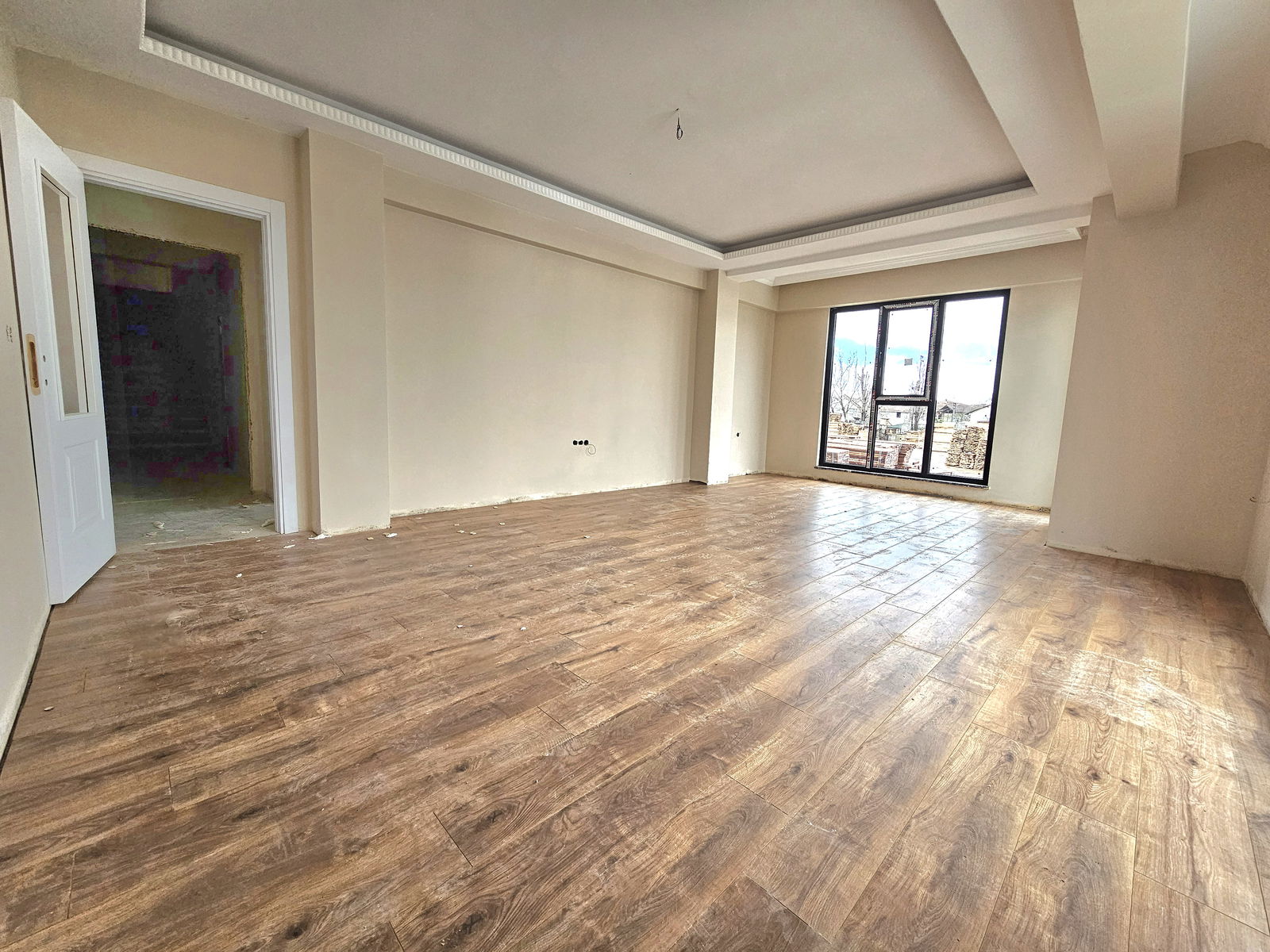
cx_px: 635
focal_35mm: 13
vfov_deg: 89.9
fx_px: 477
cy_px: 476
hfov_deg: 106.2
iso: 125
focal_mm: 2.2
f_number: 2.2
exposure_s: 1/192
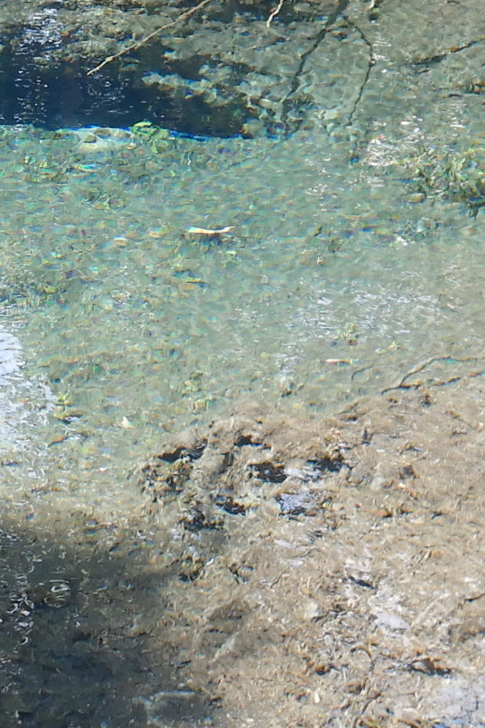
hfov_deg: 13.0
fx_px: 2102
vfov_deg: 19.6
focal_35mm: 104
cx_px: 46
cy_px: 218
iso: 125
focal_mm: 4.3
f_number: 2.8
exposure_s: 1/160
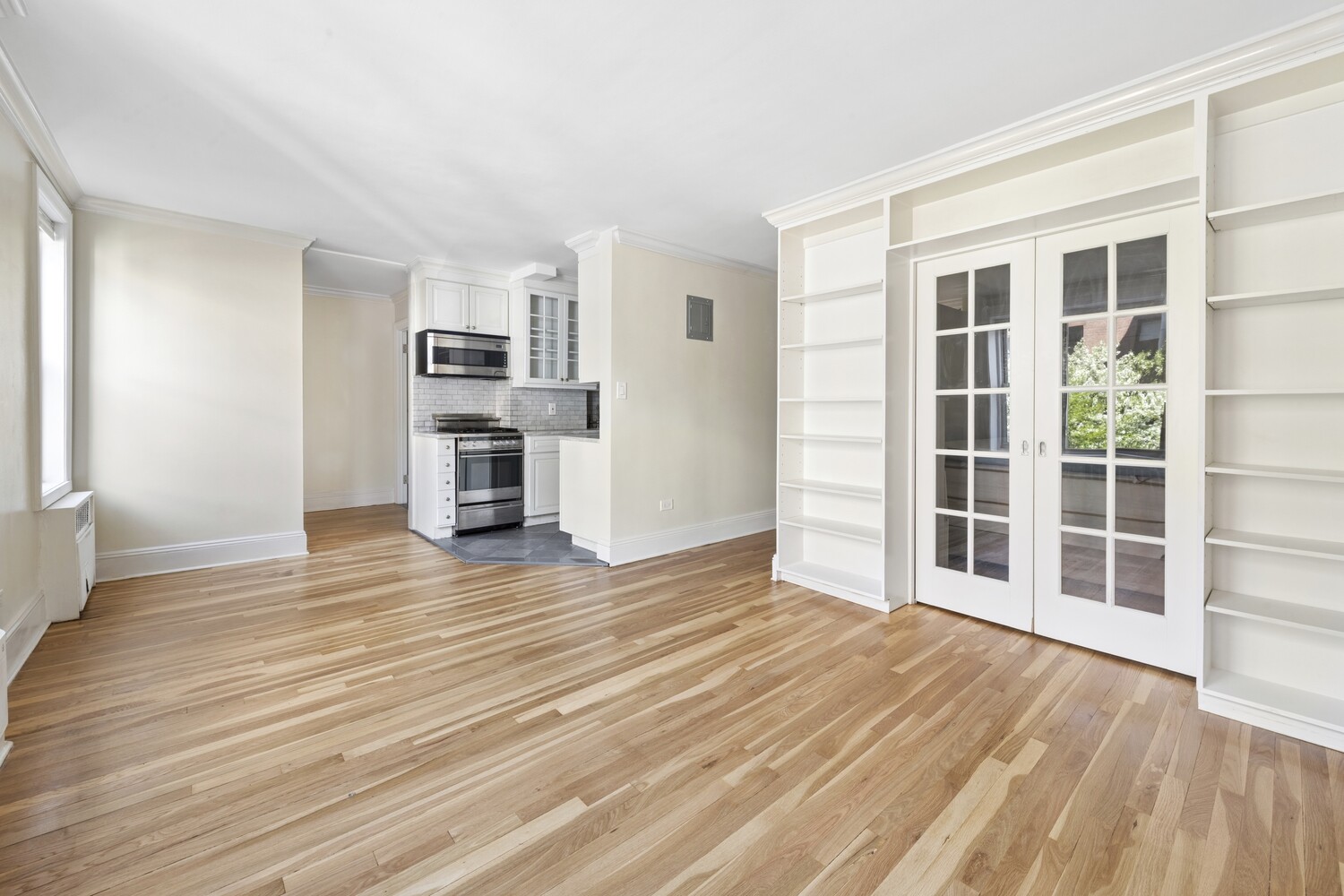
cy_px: 448
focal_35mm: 14
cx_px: 672
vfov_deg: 81.2
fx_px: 523
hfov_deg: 104.3
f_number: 13
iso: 100
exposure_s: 1/2
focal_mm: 14
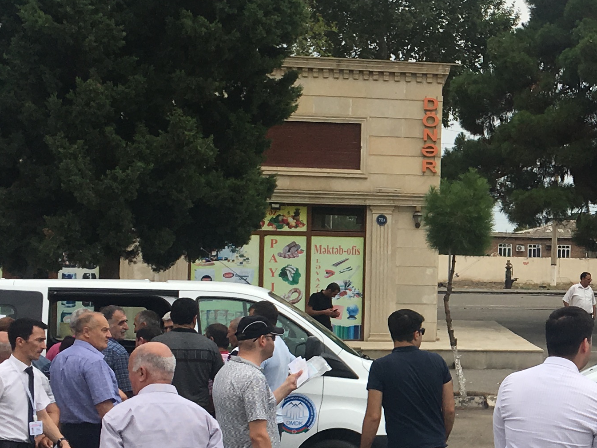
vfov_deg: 17.0
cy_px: 268
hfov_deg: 21.2
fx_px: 1500
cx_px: 681
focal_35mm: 87
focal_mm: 4.15
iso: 25
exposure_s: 1/2079
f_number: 2.2
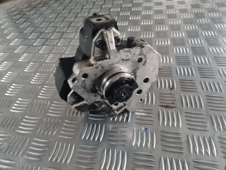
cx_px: 113
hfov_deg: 67.3
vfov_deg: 53.1
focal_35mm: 26
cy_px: 85
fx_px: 170
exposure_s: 1/24
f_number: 1.8
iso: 640
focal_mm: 5.4
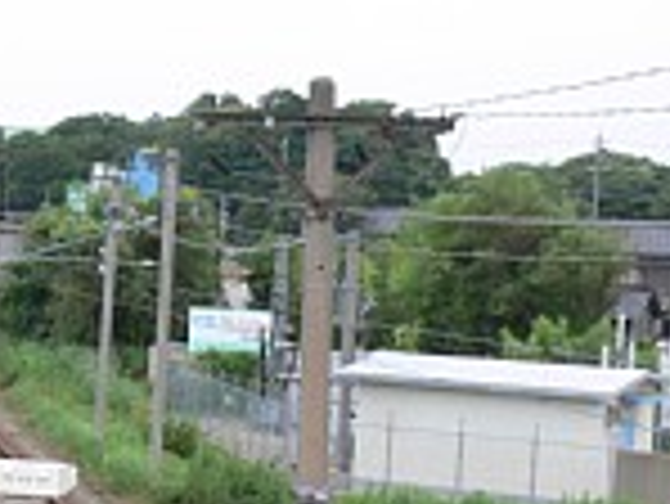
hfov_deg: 19.7
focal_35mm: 94
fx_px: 1821
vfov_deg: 15.6
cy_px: 414
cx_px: -121
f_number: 5.6
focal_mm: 7.4
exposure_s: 1/125
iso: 80
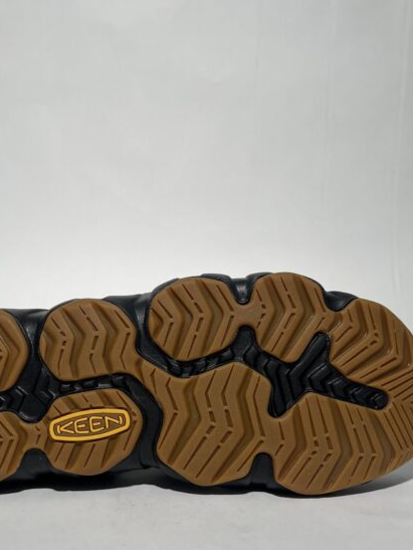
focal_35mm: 38
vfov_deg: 48.8
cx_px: 162
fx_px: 604
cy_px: 315
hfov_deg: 37.6
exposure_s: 1/583
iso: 50
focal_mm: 5.1
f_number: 1.6
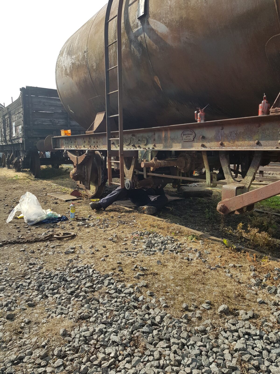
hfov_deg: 53.1
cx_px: 140
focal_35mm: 26
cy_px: 187
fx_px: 280
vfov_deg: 67.3
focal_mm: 4.2
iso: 40
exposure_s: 1/1228
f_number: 1.7
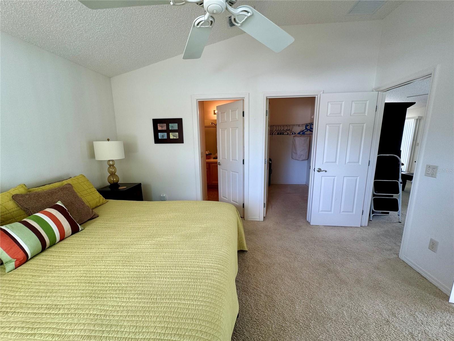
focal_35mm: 14
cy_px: 170
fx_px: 184
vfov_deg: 85.7
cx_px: 227
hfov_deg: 102.1
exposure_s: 1/60
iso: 80
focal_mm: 2.22
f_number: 2.2
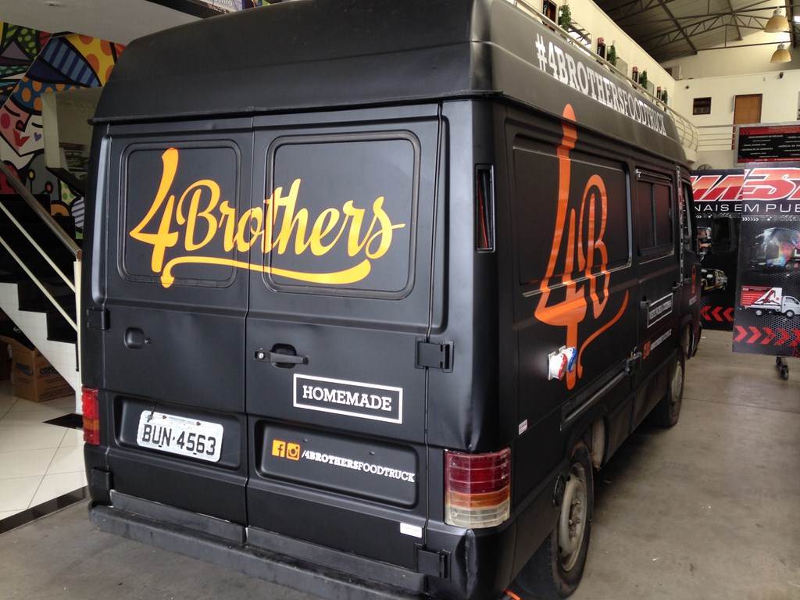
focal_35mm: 33
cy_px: 300
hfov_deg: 55.4
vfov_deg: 42.9
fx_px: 763
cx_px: 400
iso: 50
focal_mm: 4.12
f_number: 2.4
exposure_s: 1/40
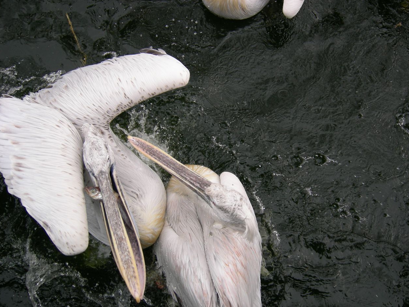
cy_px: 155
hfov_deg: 47.9
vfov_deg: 36.8
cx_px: 209
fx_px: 461
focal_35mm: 39
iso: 64
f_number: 2.8
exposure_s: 1/380
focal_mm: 8
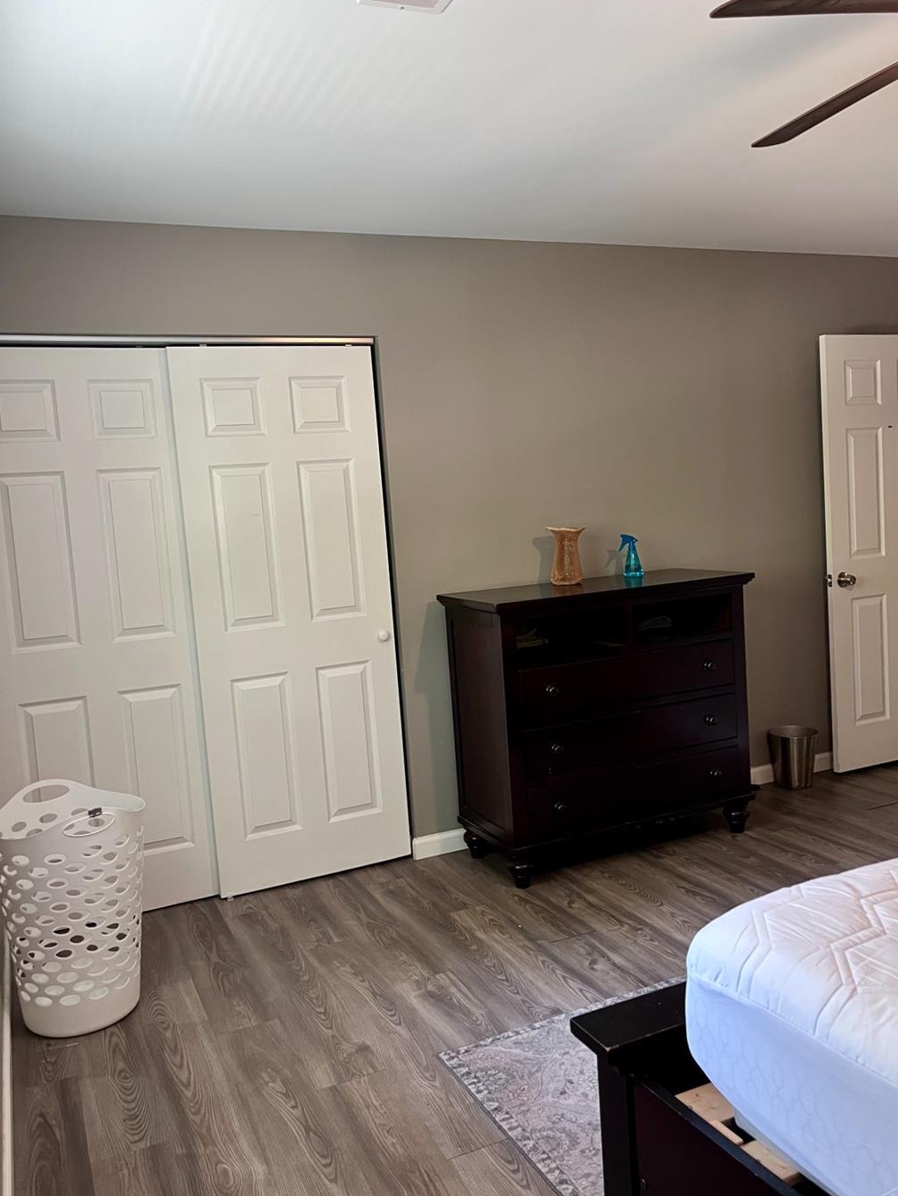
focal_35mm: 29
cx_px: 466
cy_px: 589
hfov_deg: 48.2
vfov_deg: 61.7
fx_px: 1003
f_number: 1.6
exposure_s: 1/60
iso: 250
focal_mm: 5.1
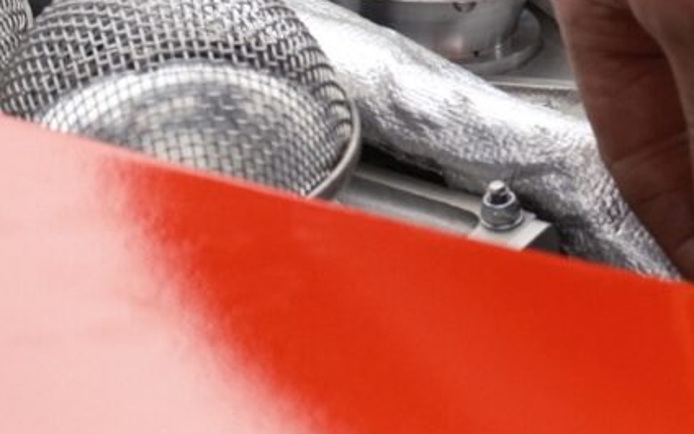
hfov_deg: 4.7
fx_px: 8511
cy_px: 133
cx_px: 835
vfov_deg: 2.9
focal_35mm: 450
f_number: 7.1
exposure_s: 1/400
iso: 2000
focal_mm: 121.8
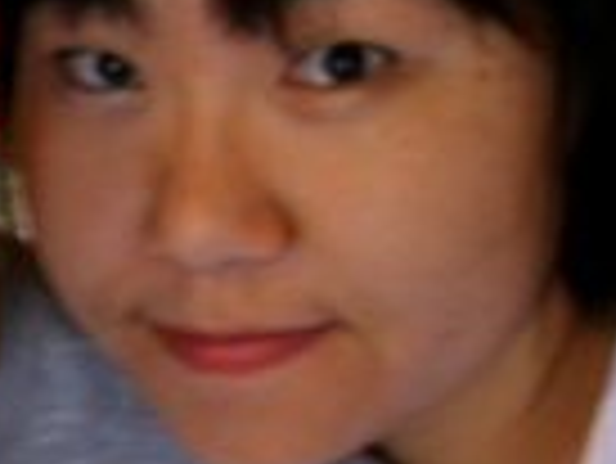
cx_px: -238
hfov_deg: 17.7
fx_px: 1817
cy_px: 144
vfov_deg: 14.5
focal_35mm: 102
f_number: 2.8
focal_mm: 5.8
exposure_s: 1/6
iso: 139
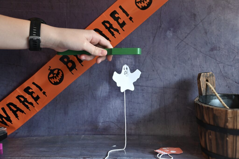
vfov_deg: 28.0
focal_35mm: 48
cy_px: 80
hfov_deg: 41.1
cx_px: 120
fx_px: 318
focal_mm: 48
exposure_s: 1/100
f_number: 4.2
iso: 3200
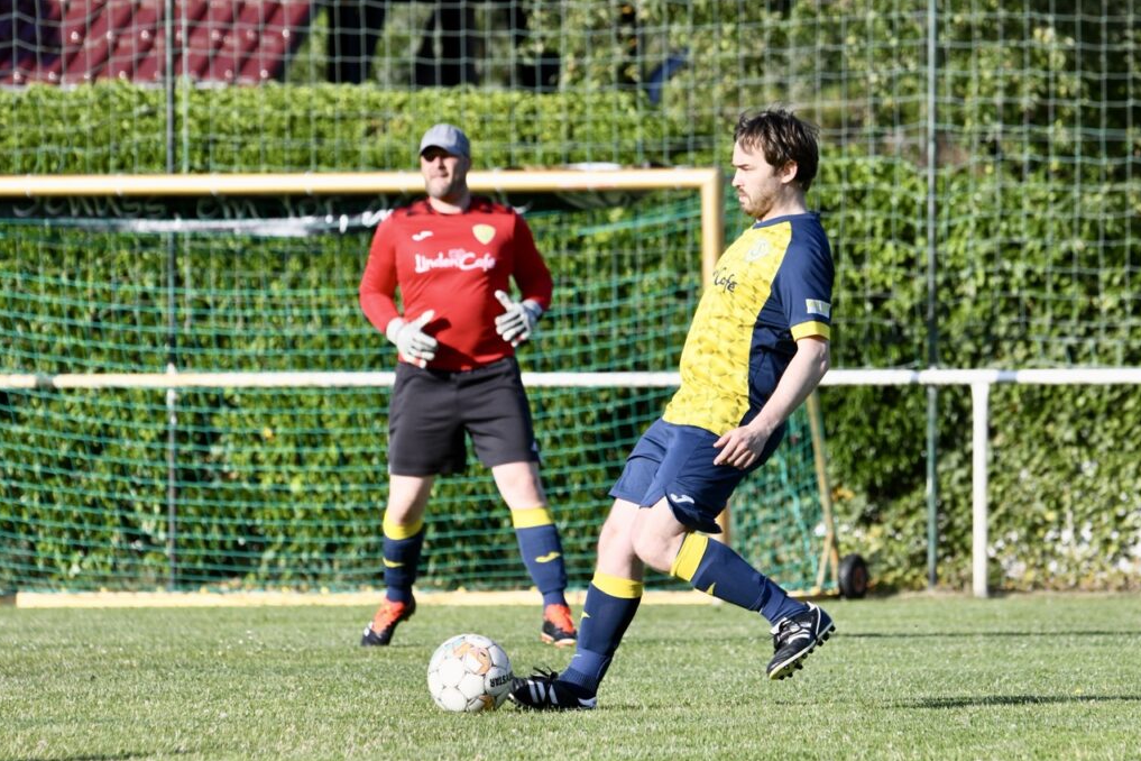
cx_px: 569
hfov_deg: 6.4
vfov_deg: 4.3
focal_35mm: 322
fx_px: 10205
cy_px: 382
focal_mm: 320
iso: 1250
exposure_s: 1/1600
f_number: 9
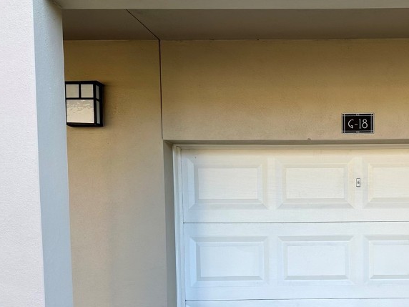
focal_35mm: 43
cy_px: 246
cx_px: 347
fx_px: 508
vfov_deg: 32.7
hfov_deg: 41.3
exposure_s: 1/623
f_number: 1.78
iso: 80
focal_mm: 6.86
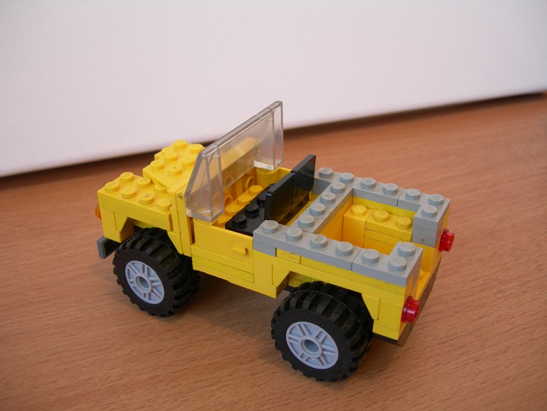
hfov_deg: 49.0
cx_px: 274
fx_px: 600
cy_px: 206
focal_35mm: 38
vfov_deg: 37.7
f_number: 2.8
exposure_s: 1/4.1
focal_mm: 7.8
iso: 50
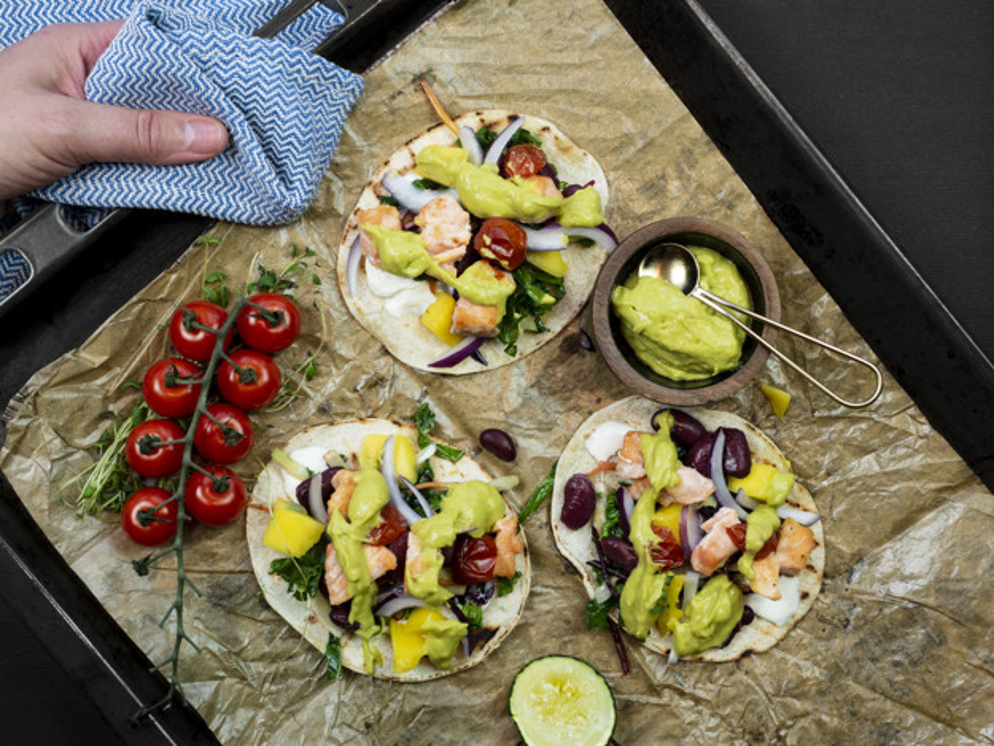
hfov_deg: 35.5
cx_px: 497
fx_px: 1551
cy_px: 373
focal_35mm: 54
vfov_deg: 27.0
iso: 250
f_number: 6.3
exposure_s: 1/15
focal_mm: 27
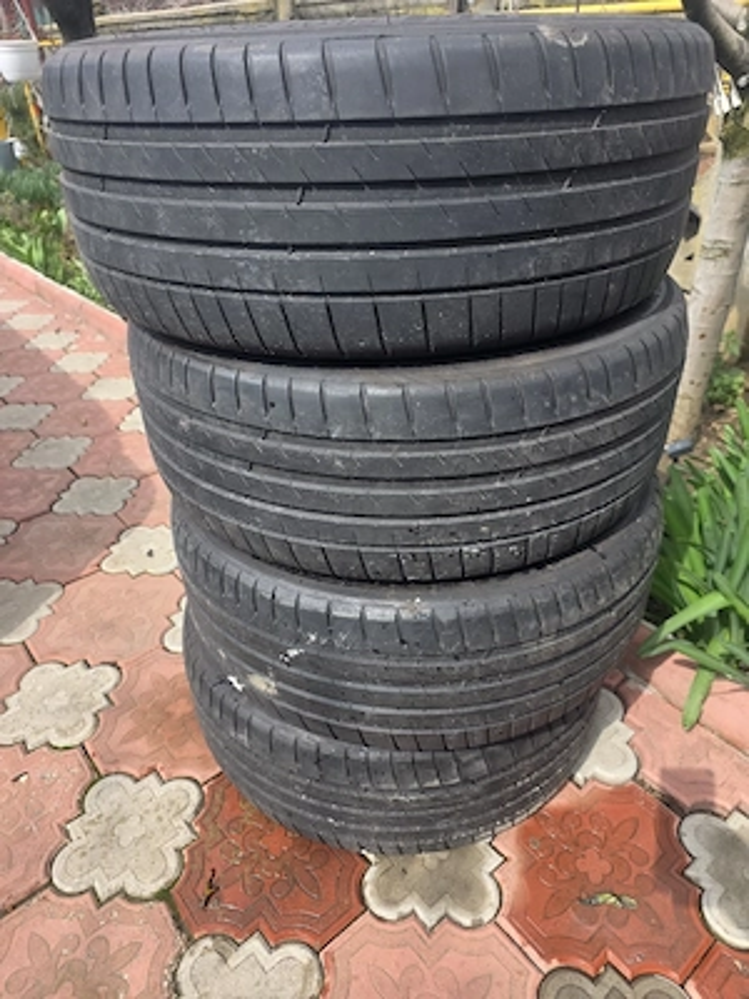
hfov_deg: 58.9
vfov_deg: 73.9
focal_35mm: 23
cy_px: 500
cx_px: 374
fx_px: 664
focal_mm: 6.3
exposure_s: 1/1667
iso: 80
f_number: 1.7
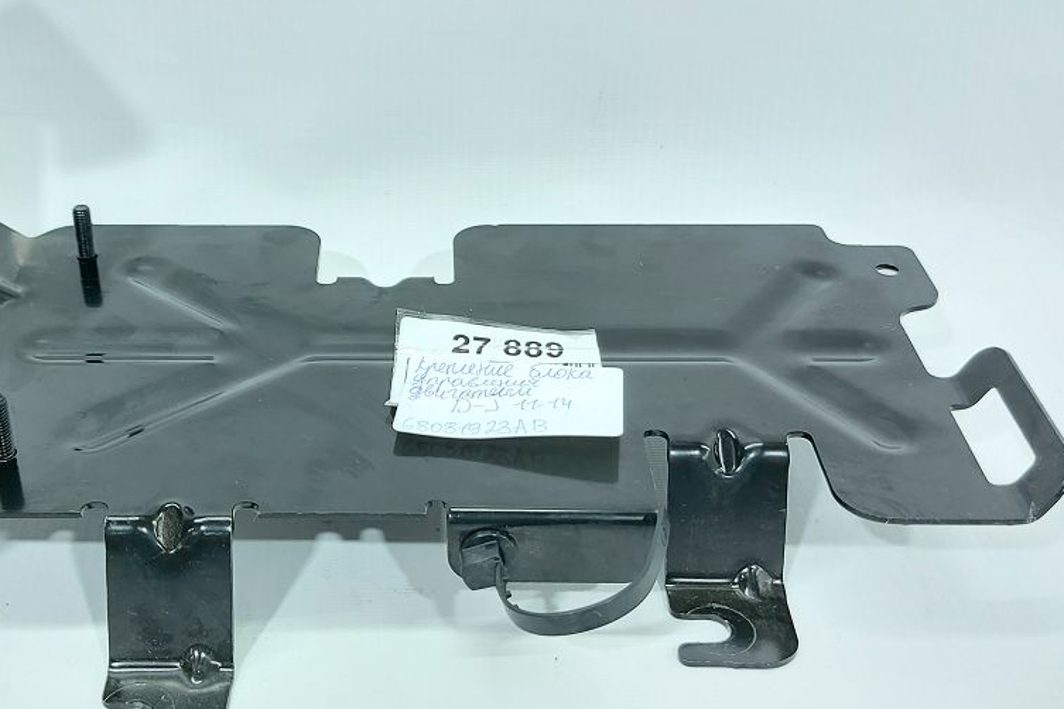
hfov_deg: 42.4
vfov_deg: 29.2
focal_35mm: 46
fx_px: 1359
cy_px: 321
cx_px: 391
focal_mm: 5.23
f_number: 1.8
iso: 160
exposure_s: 1/50
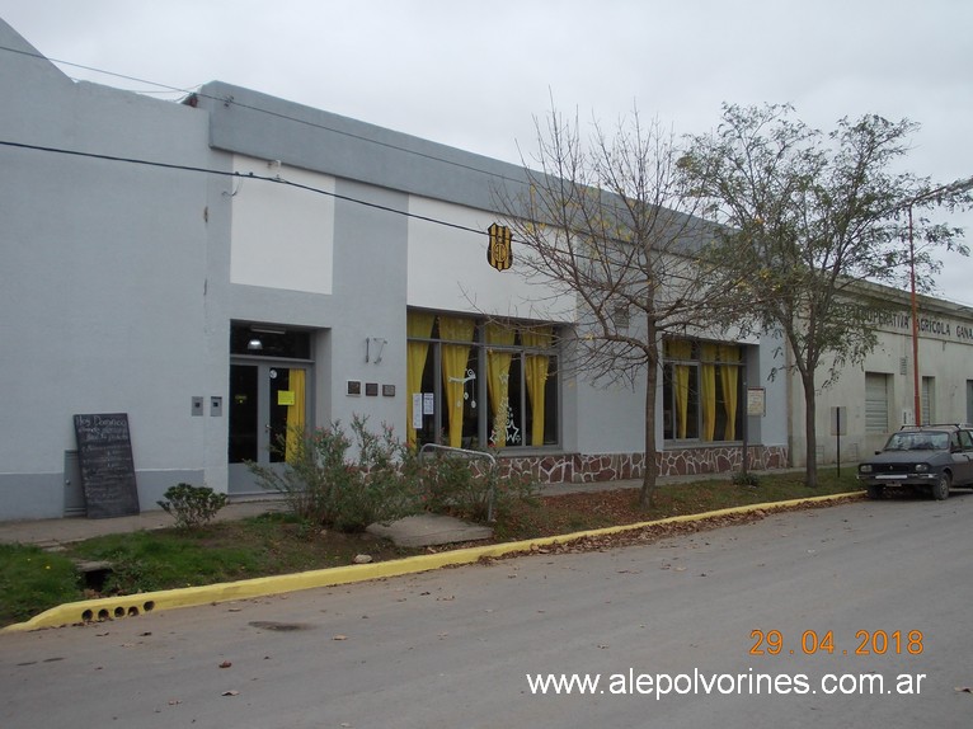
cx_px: 486
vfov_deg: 37.7
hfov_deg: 49.0
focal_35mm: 38
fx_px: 1068
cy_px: 364
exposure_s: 1/320
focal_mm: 5.3
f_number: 3.1
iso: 80
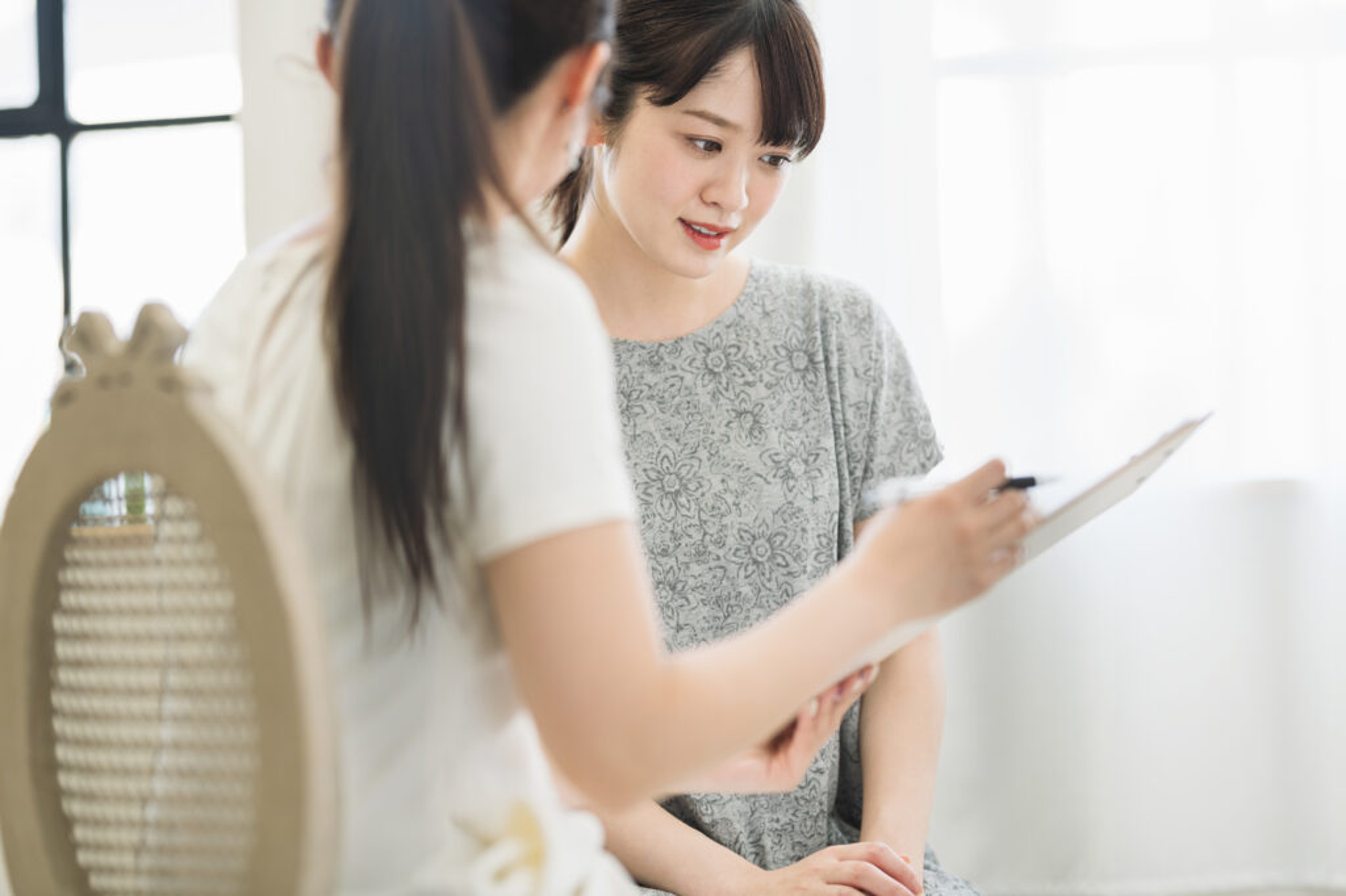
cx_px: 673
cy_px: 448
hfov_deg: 19.5
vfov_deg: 13.0
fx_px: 3924
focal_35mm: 105
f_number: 2
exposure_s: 1/200
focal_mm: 105
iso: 320
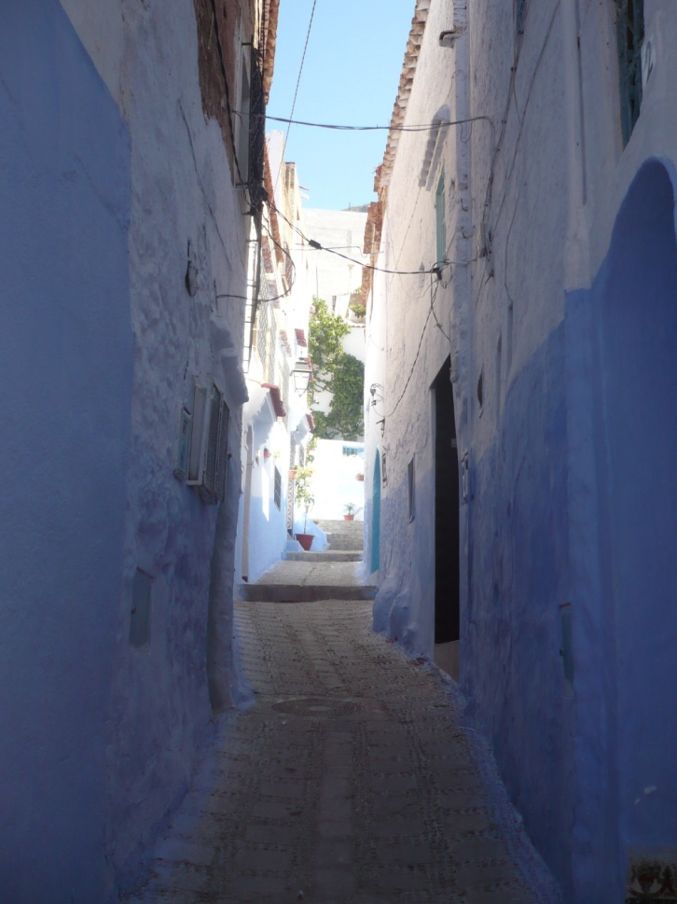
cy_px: 445
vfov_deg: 50.2
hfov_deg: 38.6
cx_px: 349
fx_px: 965
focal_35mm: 37
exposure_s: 1/400
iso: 100
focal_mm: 5.8
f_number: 2.8
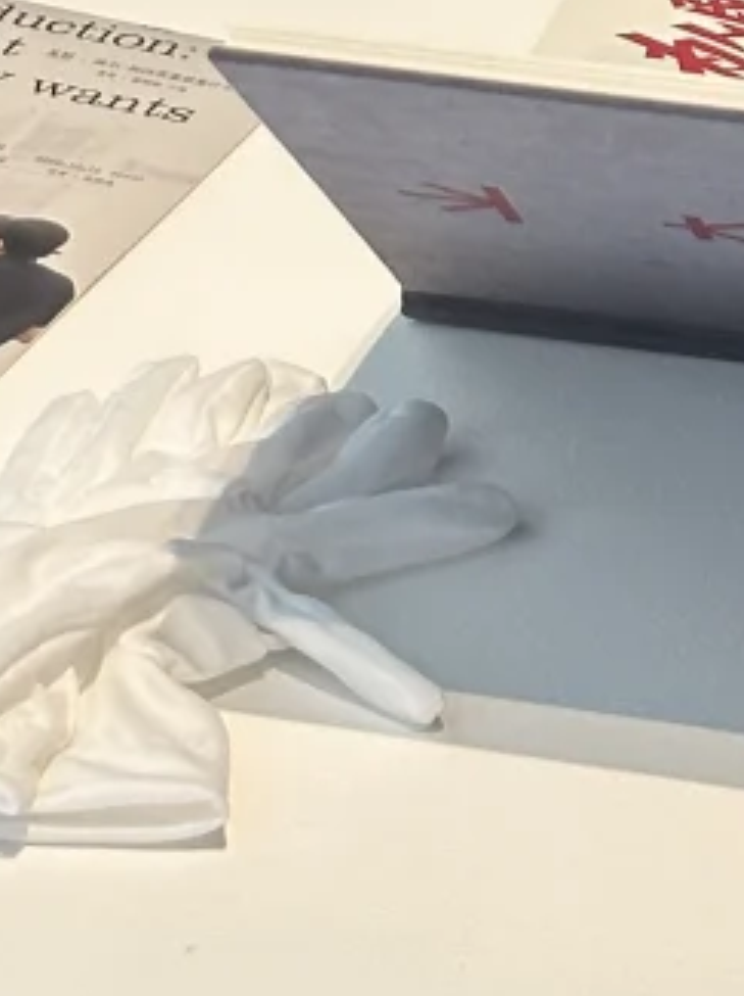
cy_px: -1082
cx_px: 52
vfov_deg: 8.7
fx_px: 6116
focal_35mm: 213
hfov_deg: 6.9
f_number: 1.78
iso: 80
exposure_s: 1/121
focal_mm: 6.86
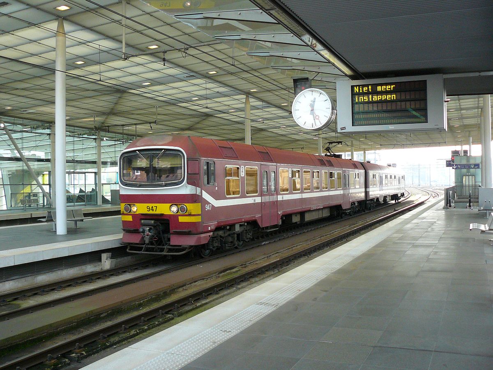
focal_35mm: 36
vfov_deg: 39.7
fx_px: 513
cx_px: 246
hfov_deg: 51.4
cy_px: 185
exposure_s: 1/250
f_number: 2.8
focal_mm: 6
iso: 200
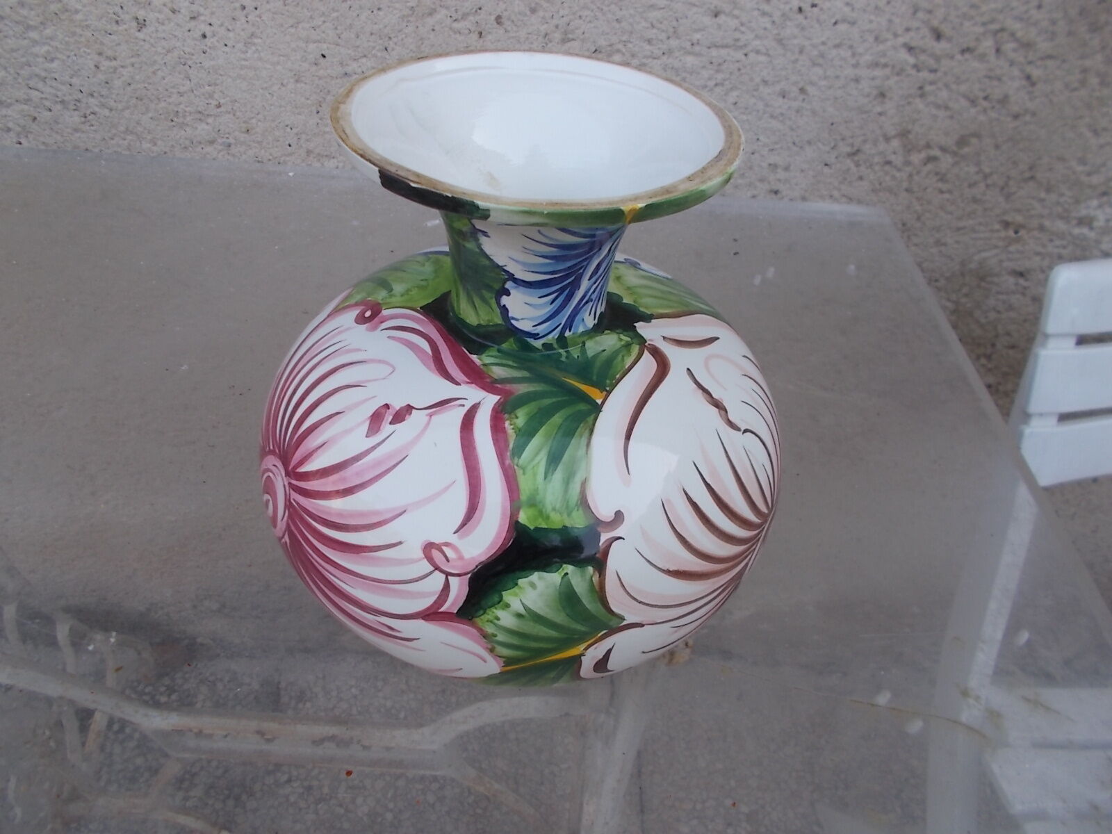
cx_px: 556
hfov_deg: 67.3
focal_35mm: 26
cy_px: 417
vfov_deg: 53.1
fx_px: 835
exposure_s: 1/125
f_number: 3.2
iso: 80
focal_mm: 4.6
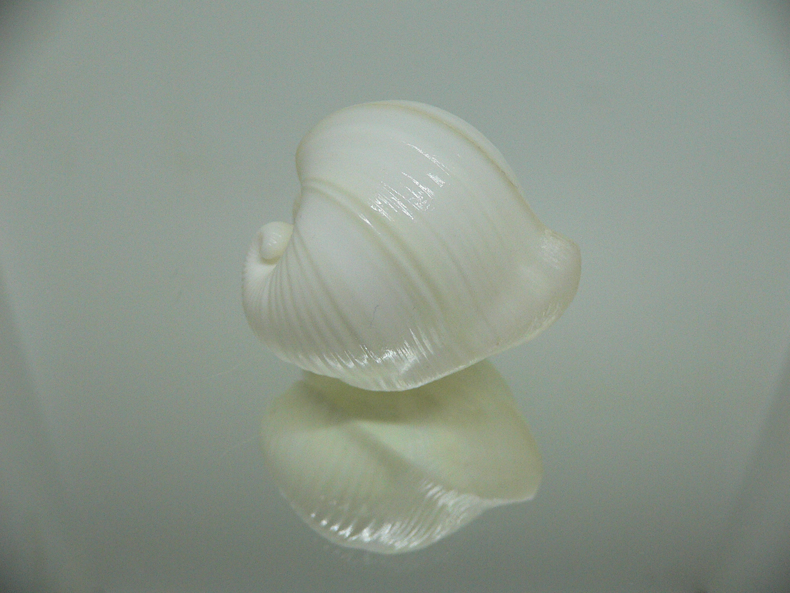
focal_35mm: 35
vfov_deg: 40.7
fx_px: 799
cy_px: 296
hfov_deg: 52.6
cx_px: 395
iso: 200
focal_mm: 4.6
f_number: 2.8
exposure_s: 1/60
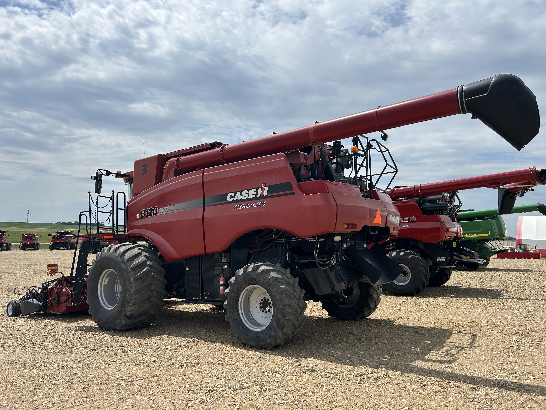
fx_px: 410
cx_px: 273
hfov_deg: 67.3
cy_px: 205
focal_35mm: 26
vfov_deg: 53.1
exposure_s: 1/8000
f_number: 1.5
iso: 50
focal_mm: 5.7
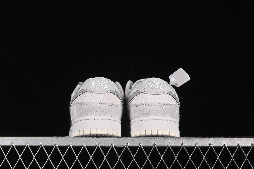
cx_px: 127
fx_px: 529
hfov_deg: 27.0
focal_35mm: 75
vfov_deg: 18.2
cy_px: 84
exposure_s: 1/80
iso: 160
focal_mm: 50
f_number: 8
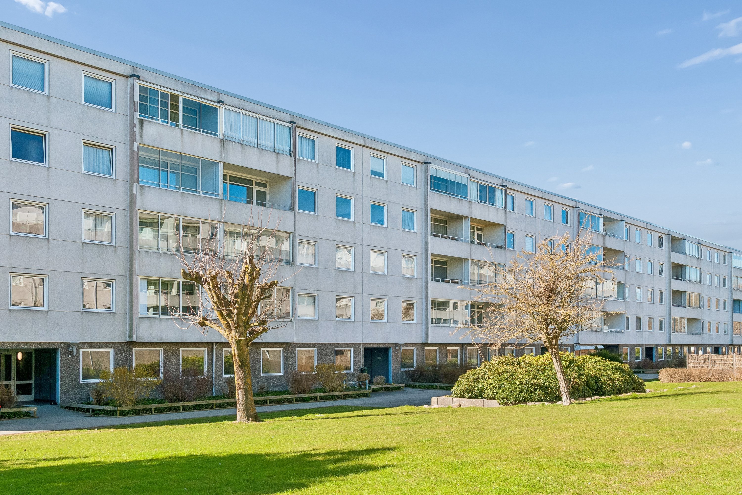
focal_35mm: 36
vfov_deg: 36.9
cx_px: 371
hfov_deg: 53.1
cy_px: 248
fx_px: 742
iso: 200
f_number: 10
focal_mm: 24
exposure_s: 1/320
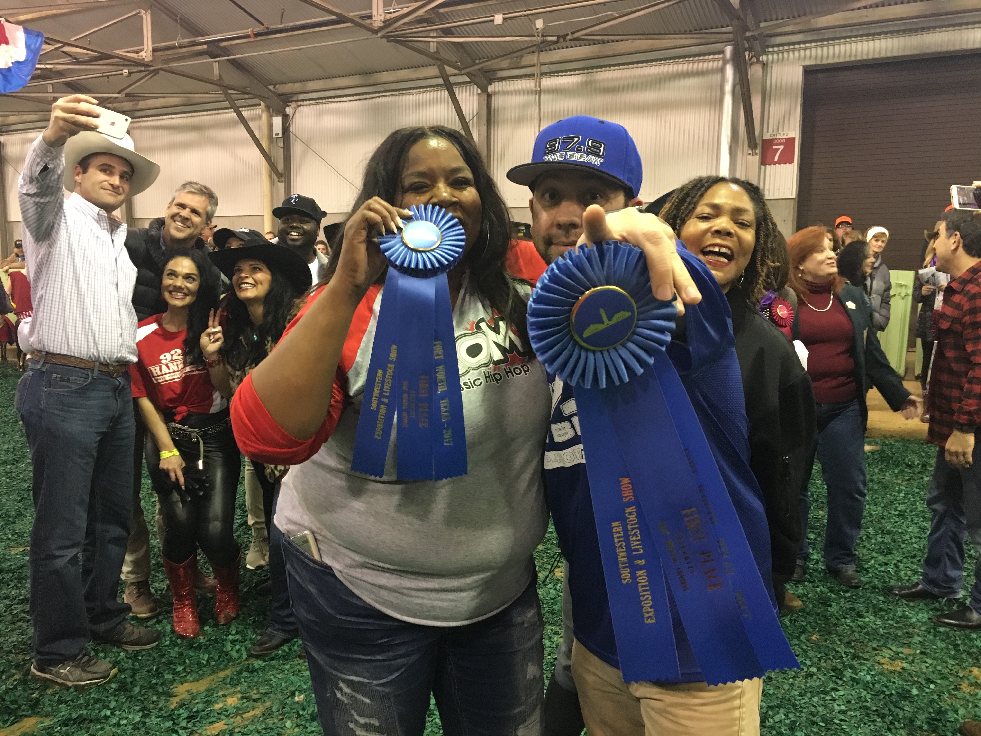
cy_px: 368
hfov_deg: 61.7
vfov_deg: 48.2
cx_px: 490
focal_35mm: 29
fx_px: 822
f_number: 2.2
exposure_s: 1/20
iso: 200
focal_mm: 4.15
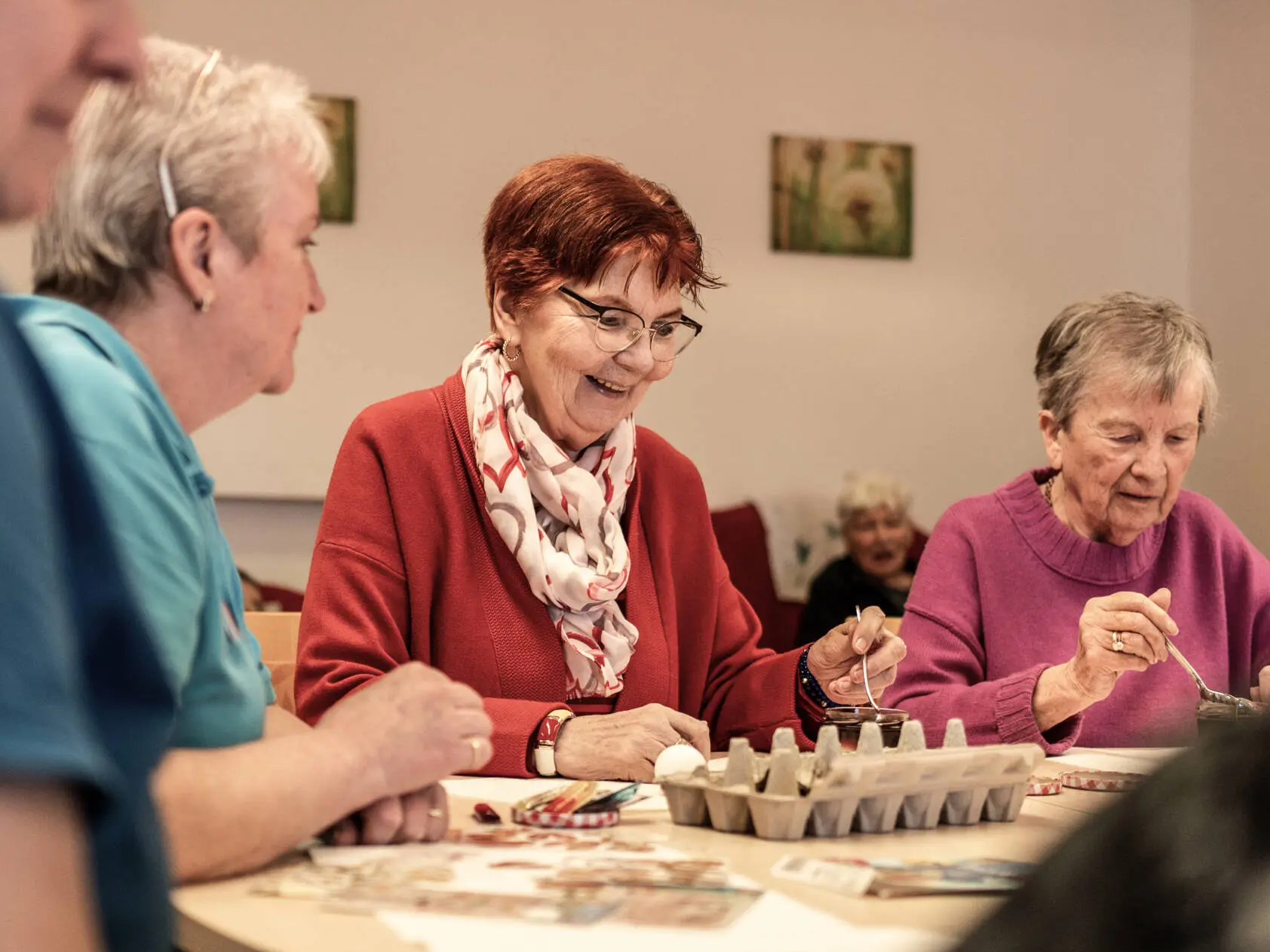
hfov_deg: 33.7
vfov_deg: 25.7
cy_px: 475
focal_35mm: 57
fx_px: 2091
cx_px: 561
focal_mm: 35
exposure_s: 1/500
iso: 400
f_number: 1.8
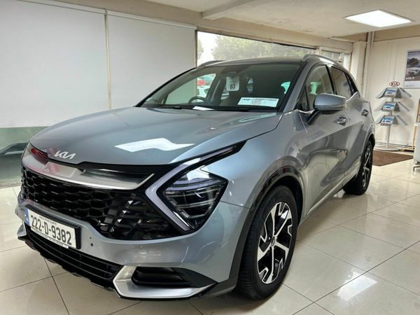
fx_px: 315
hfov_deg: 67.3
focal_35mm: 26
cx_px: 210
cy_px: 158
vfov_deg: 53.1
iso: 80
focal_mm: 5.7
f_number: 1.5
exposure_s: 1/50
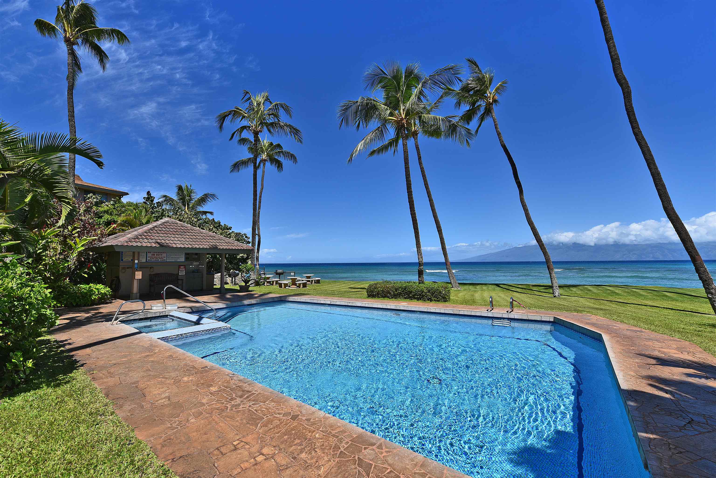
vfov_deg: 81.2
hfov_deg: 104.2
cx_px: 358
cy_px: 239
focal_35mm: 14
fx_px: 279
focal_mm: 14
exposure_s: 1/200
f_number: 13
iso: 100
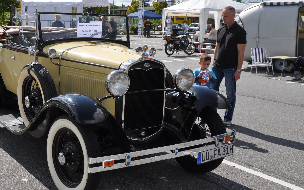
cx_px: 106
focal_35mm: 53
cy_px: 73
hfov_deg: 38.0
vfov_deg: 24.5
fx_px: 437
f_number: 8
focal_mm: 25
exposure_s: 1/500
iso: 200
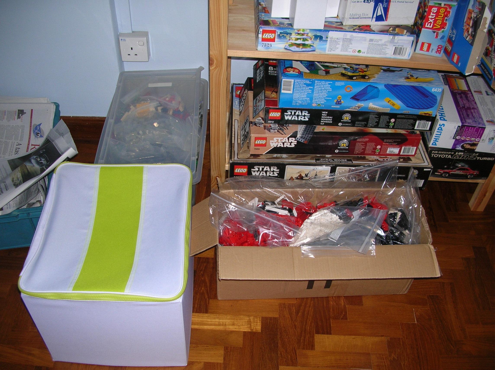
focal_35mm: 35
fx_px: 500
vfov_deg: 40.6
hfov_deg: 52.7
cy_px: 185
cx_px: 248
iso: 50
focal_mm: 5.8
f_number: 2.8
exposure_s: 1/60.1
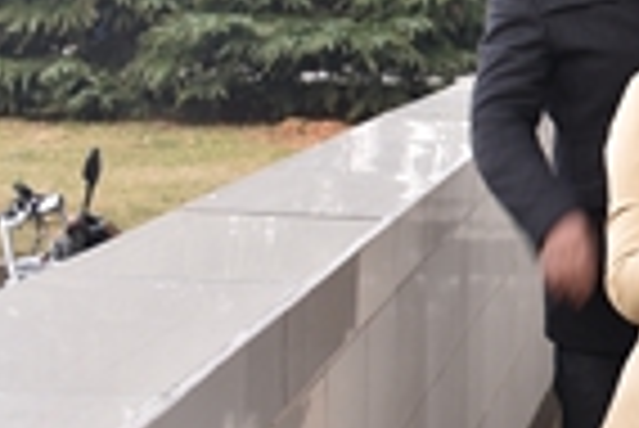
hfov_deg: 16.6
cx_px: 1094
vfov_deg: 12.8
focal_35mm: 106
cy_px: -18
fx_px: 1883
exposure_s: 1/60
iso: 100
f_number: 5.6
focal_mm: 20
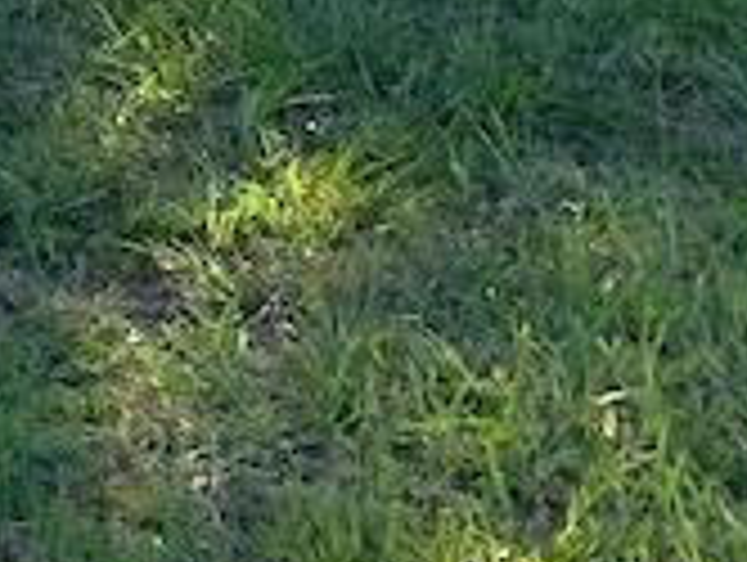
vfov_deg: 7.9
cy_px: -1036
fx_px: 3587
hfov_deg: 9.8
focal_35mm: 166
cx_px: -1274
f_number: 1.8
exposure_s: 1/1718
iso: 25
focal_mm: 4.25
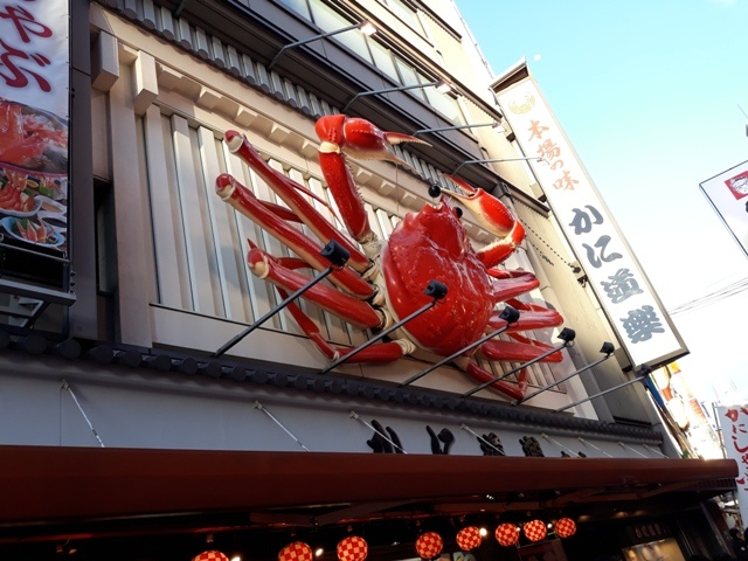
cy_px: 280
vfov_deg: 51.4
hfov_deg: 65.3
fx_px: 583
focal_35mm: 27
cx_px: 374
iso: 40
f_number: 1.7
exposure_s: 1/153
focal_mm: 3.71
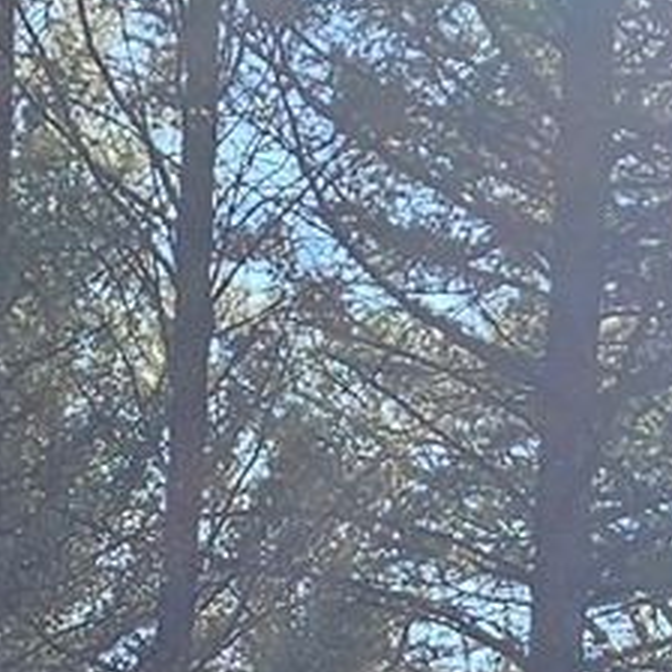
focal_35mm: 186
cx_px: 189
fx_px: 4085
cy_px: 1065
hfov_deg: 9.4
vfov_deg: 9.1
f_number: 1.8
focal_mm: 5.4
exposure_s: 1/857
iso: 25
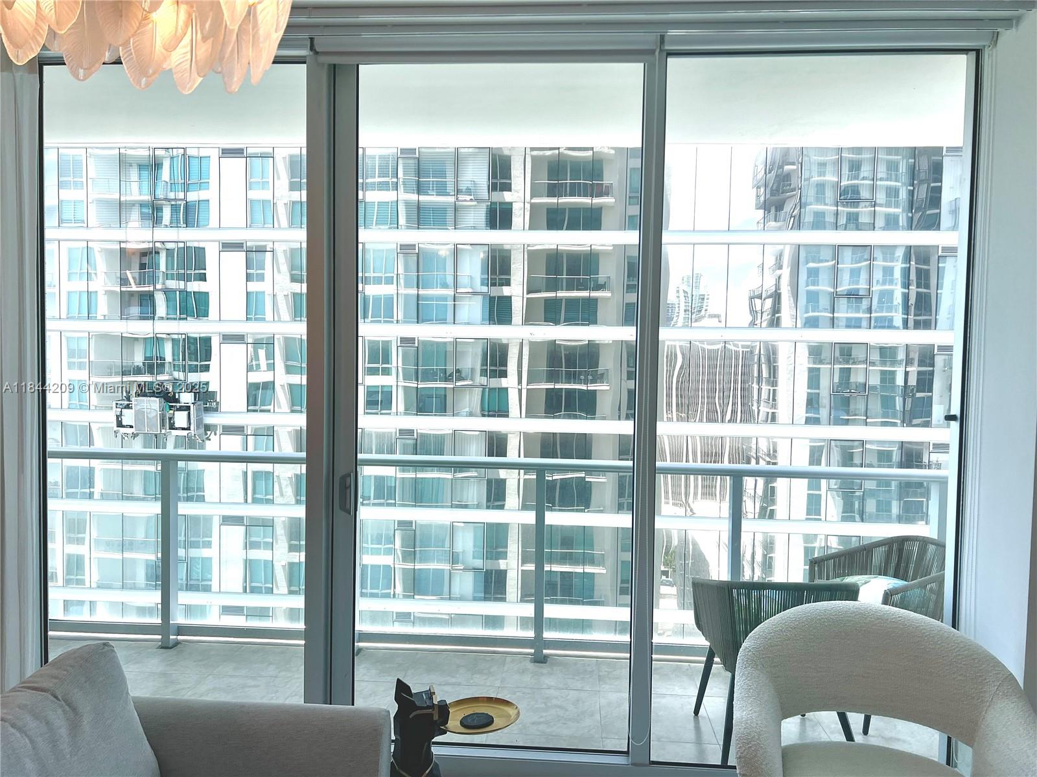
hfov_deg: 67.3
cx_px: 518
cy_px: 388
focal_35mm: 26
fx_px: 779
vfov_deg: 53.1
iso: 50
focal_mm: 5.7
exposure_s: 1/718
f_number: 1.5
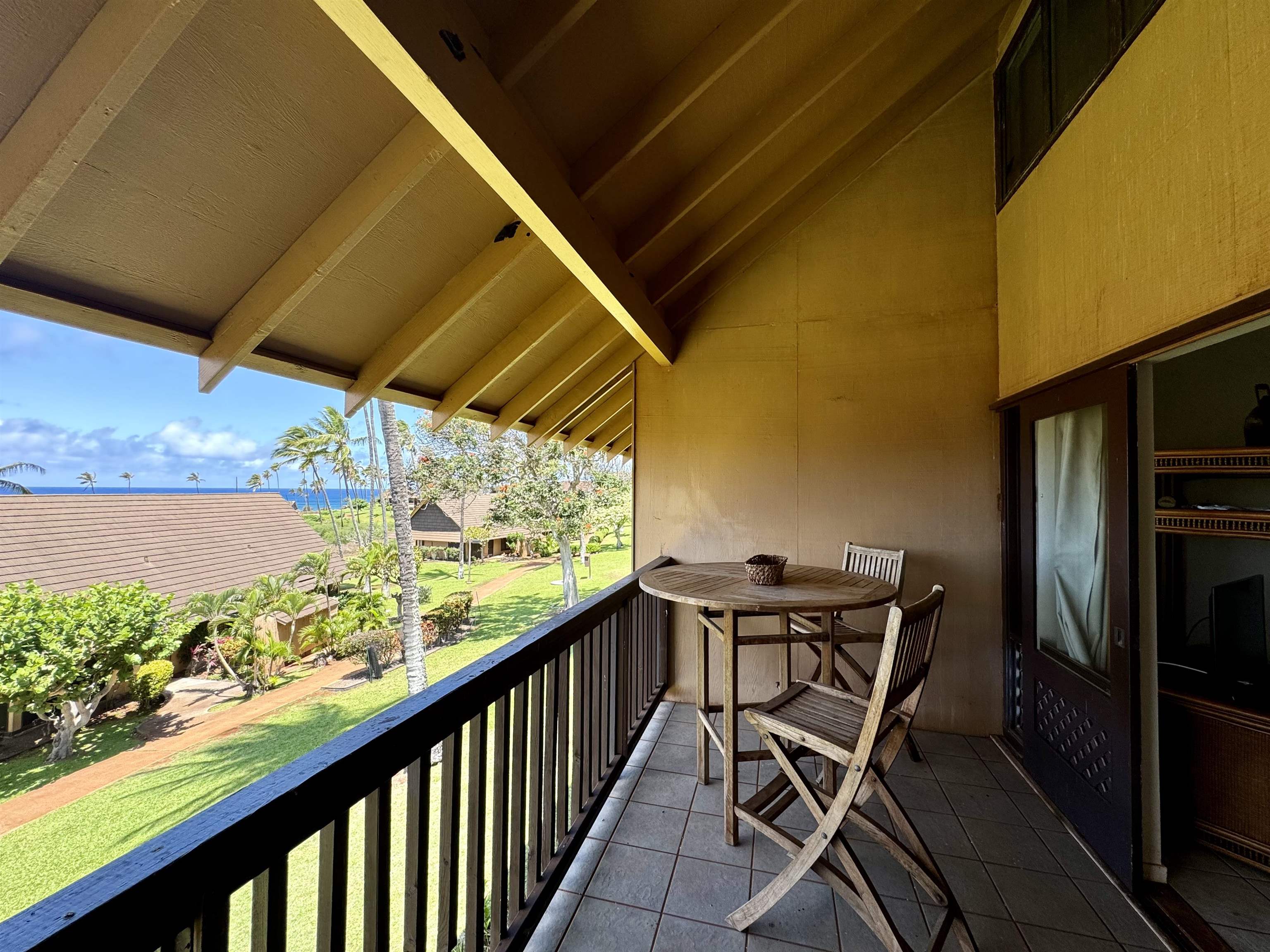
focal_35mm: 14
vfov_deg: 85.7
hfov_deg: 102.1
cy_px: 476
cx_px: 635
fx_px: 514
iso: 40
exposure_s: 1/287
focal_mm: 2.22
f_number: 2.2
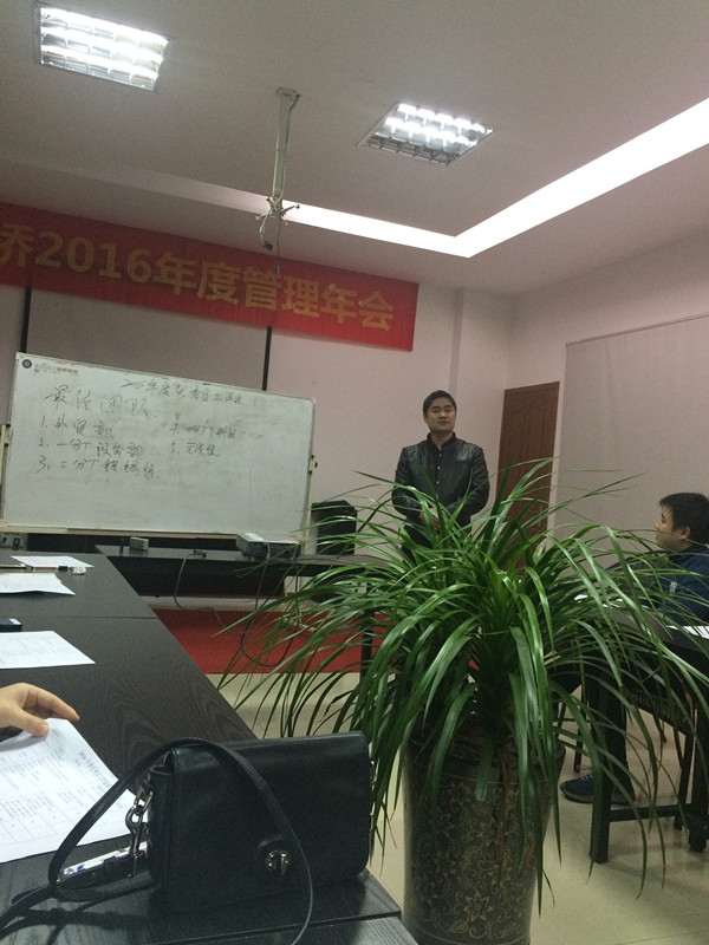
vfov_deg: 61.7
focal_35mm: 29
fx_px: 792
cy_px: 472
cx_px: 354
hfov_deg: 48.2
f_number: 2.2
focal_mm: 4.15
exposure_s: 1/33
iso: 250
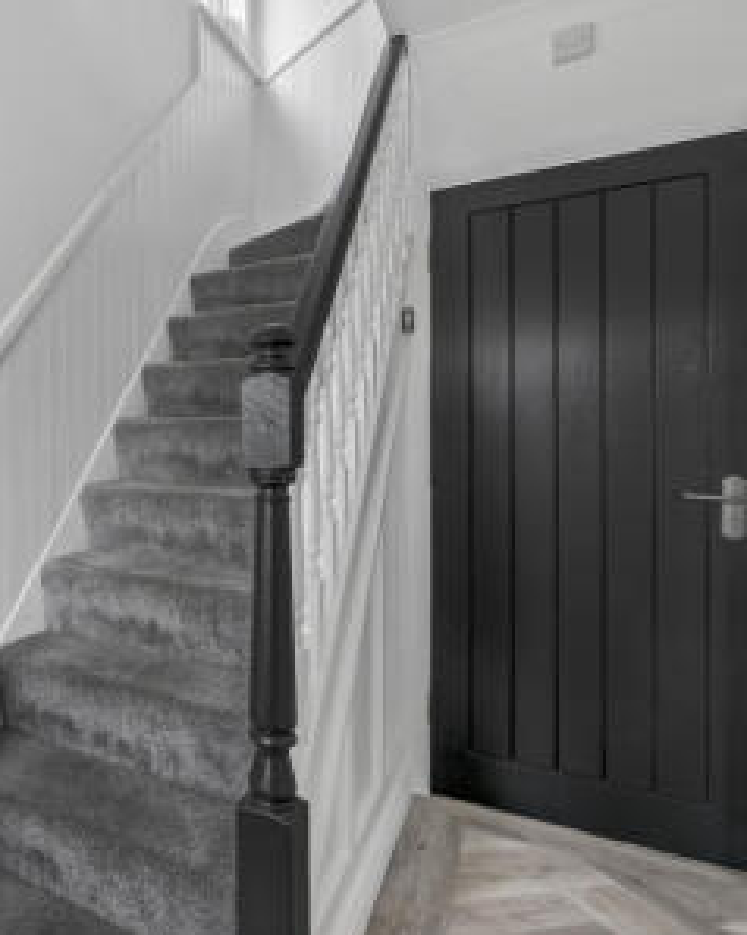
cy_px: 469
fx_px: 664
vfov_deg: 70.3
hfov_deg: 50.1
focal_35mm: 24
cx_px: 38
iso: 400
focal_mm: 16
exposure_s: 1/5
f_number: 8
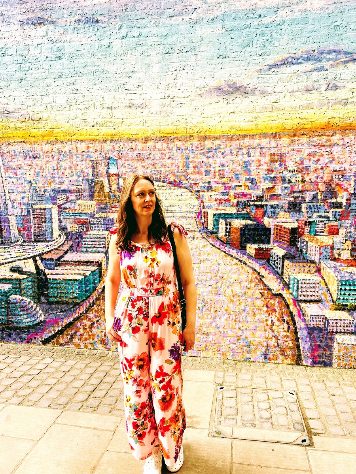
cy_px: 237
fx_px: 357
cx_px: 178
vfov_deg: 67.3
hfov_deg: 53.1
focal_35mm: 26
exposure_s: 1/121
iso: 40
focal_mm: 4.2
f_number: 1.6
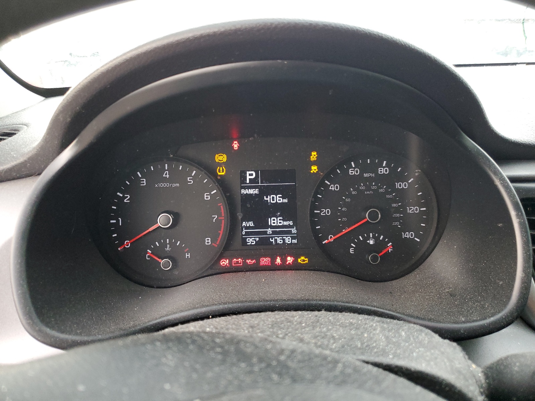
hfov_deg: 67.3
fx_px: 402
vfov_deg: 53.1
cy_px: 200
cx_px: 268
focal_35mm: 26
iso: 175
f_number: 1.5
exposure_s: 1/60.2
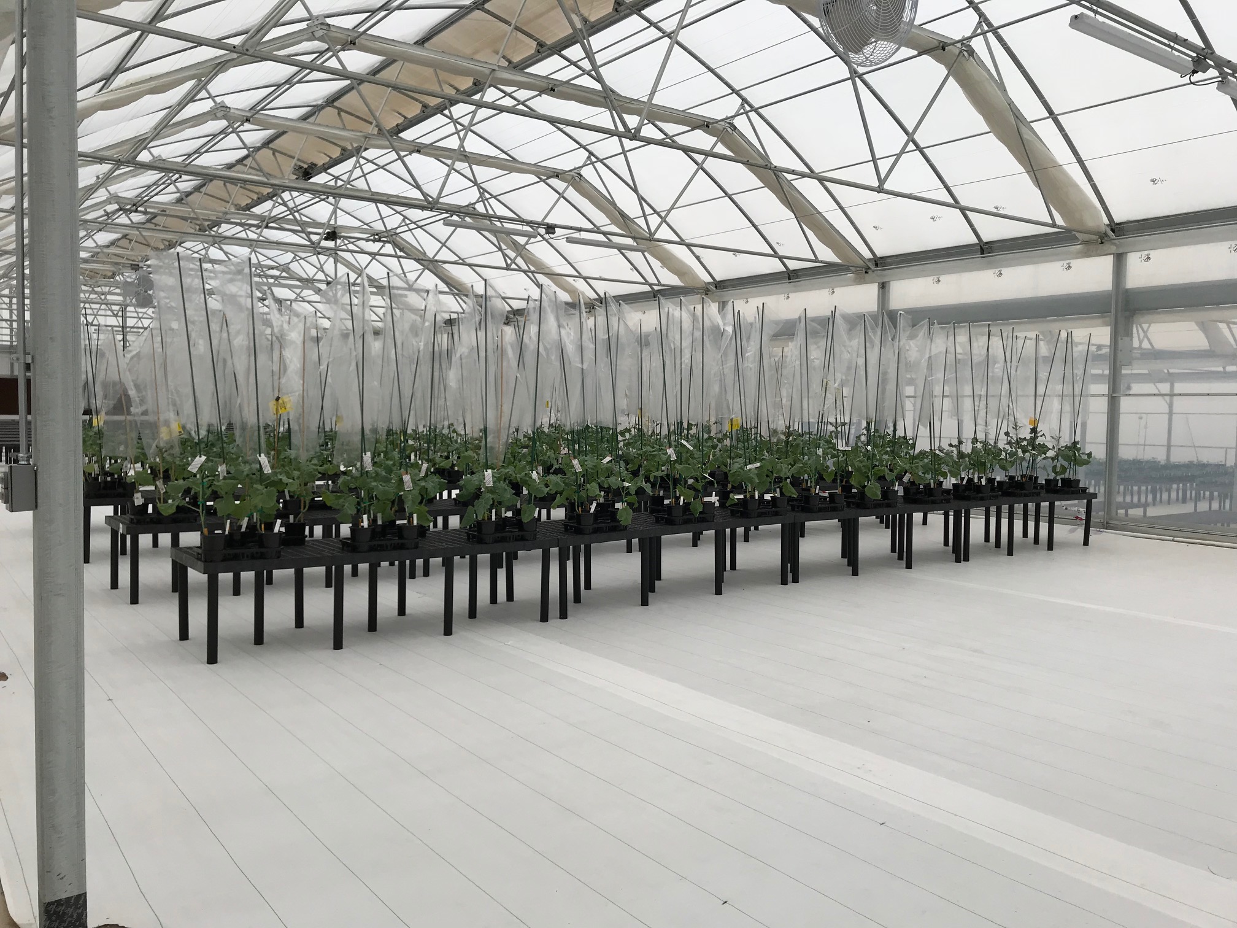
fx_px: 1001
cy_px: 464
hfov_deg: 63.4
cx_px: 618
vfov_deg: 49.7
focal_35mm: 28
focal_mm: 3.99
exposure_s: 1/1473
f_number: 1.8
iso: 20
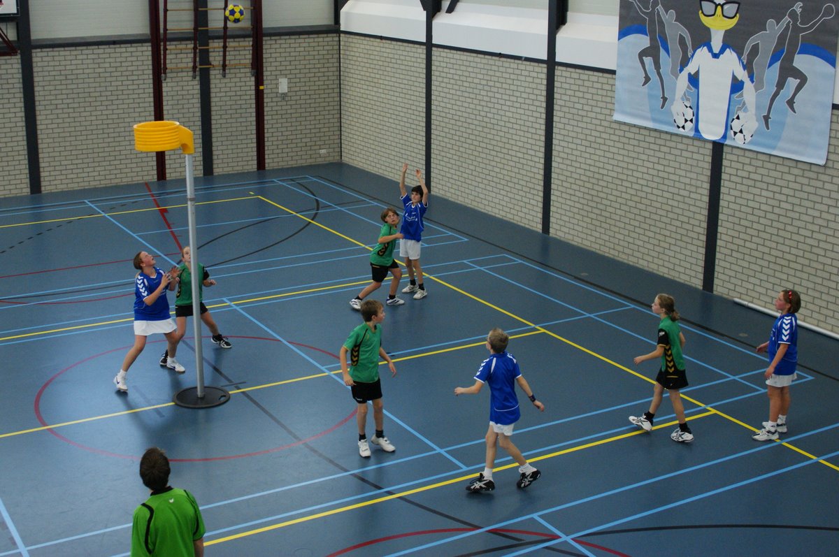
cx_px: 420
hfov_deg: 46.4
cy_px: 278
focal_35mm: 42
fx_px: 978
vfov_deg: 31.8
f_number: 4
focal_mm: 28
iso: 800
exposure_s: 1/200
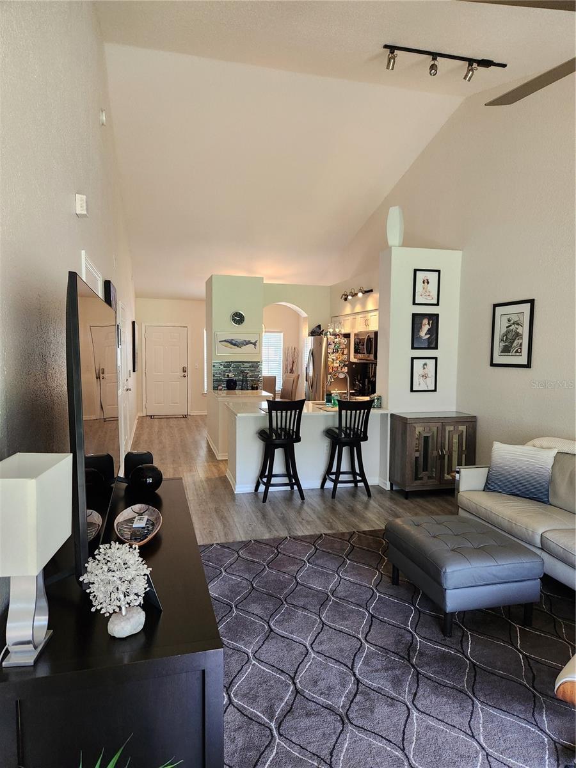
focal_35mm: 23
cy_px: 384
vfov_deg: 73.9
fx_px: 510
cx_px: 288
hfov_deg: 58.9
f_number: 1.8
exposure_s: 1/120
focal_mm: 5.4
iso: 400
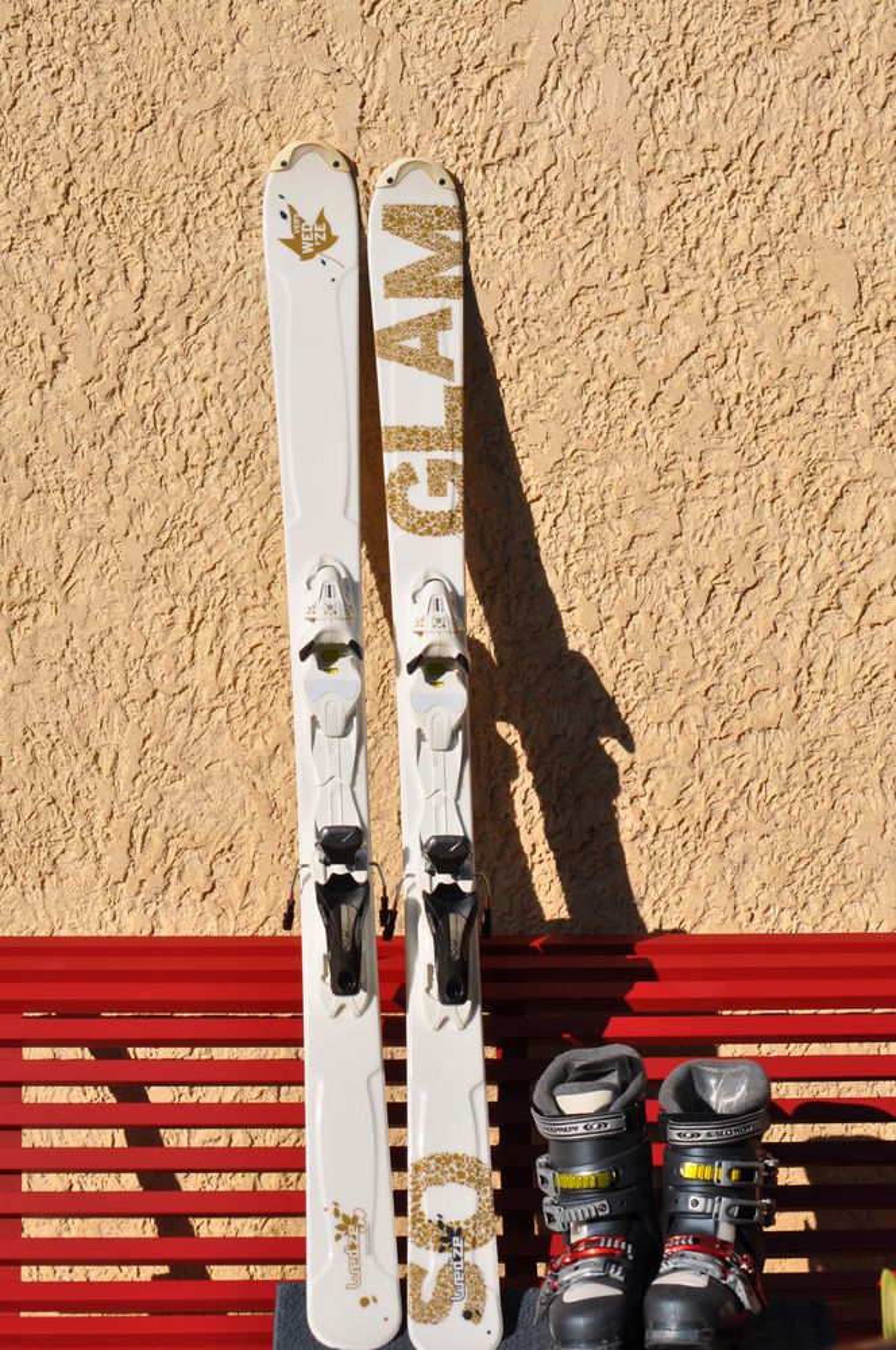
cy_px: 675
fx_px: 3088
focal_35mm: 82
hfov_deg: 16.5
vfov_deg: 24.6
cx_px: 448
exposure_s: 1/400
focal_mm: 55
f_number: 10
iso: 200
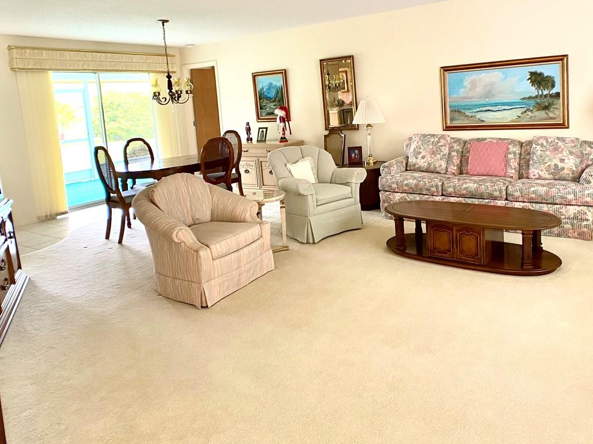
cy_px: 149
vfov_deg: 36.4
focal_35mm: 39
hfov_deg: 47.6
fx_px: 668
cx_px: 352
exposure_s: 1/60
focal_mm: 4.25
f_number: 1.8
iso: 160
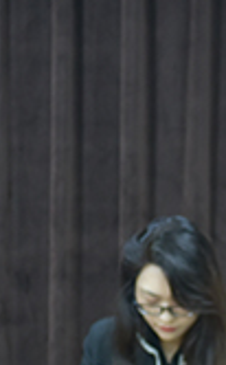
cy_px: 357
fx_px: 2348
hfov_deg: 5.4
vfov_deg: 8.8
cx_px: 375
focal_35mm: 237
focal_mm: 55
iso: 800
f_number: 2.8
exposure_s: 1/60
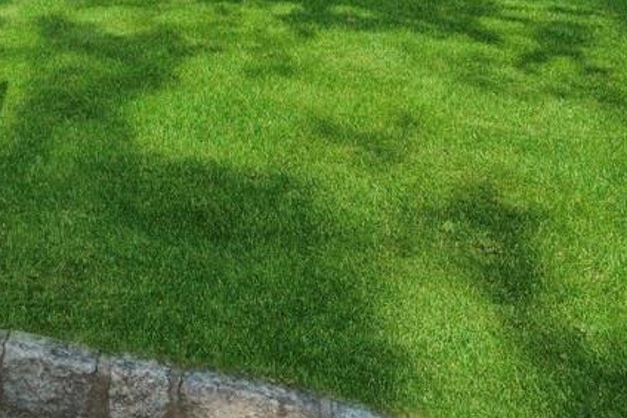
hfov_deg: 41.5
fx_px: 714
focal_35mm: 41
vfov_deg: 28.9
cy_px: -66
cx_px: 6
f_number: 13
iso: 200
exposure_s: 1/25
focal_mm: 17
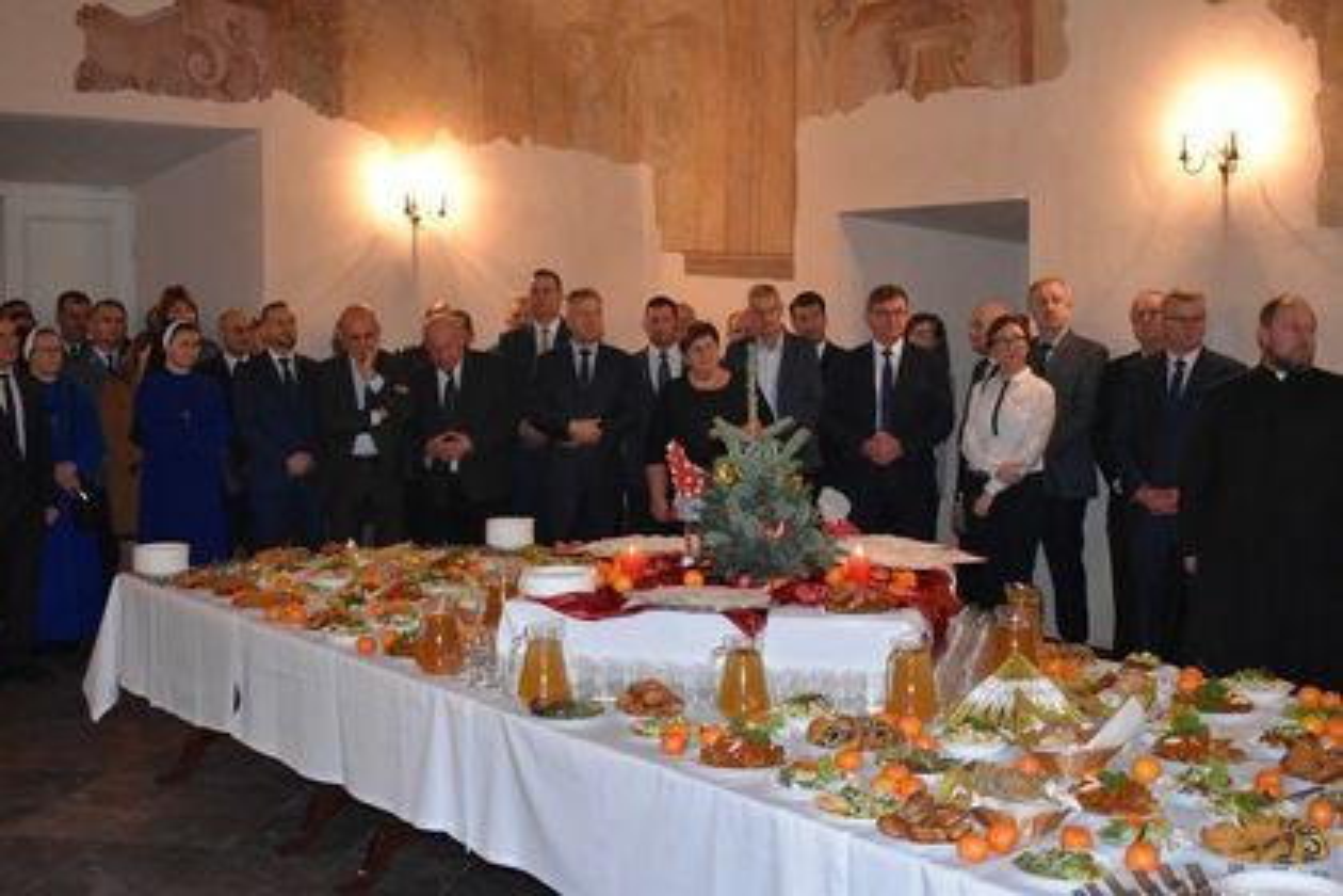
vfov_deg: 28.9
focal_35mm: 46
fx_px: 1735
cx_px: 672
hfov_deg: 42.3
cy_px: 448
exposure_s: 1/60
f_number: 4.2
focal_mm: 31
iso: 2200
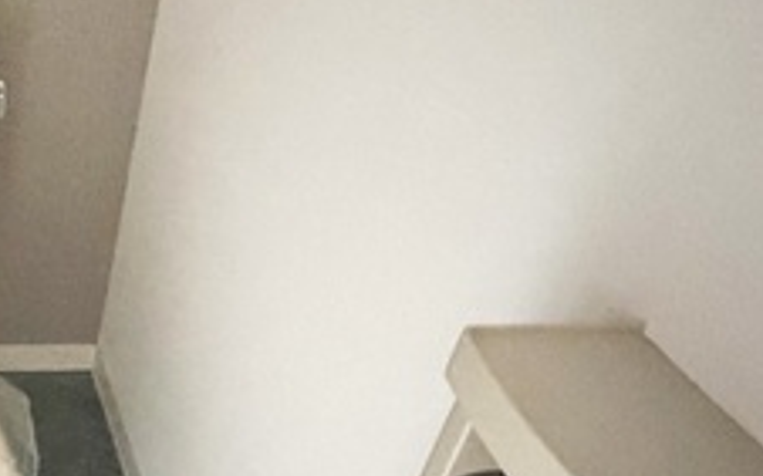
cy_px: 191
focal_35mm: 46
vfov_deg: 27.9
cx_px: -145
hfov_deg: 34.9
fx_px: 956
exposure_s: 1/39
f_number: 2.2
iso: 1600
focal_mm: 2.22
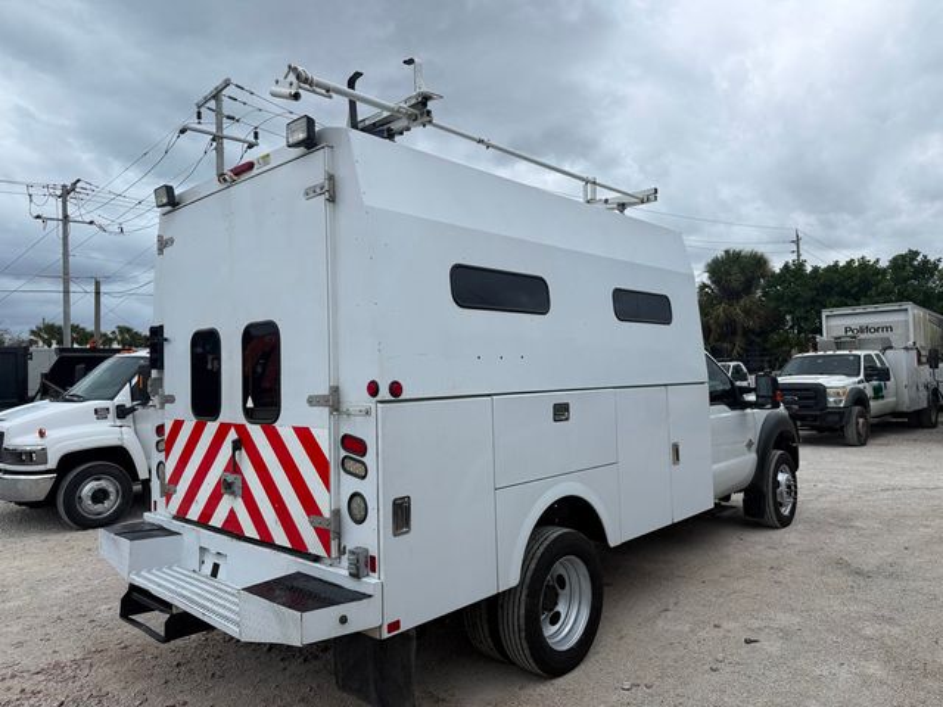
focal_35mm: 24
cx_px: 472
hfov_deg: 71.6
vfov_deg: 56.8
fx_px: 654
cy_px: 354
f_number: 1.78
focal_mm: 6.76
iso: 80
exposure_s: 1/3425
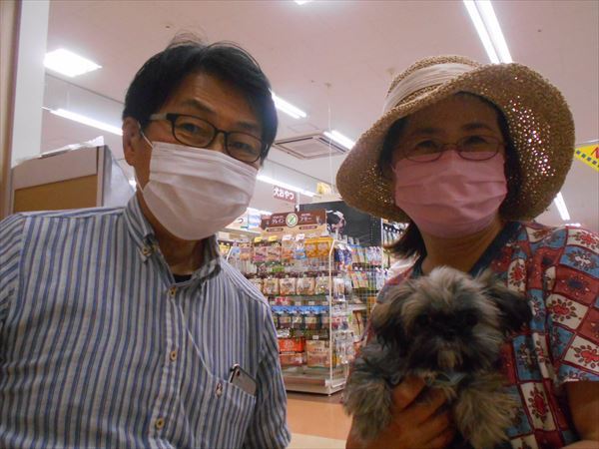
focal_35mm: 30
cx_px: 300
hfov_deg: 60.0
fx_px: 519
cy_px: 224
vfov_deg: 46.8
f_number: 3.4
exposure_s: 1/125
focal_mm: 5.1
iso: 800
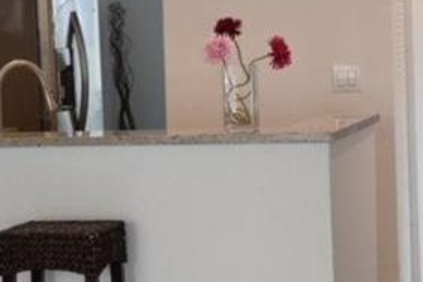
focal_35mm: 147
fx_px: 1725
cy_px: 86
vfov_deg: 9.3
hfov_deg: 13.9
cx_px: 60
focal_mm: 27
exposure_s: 1/80
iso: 400
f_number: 4.5
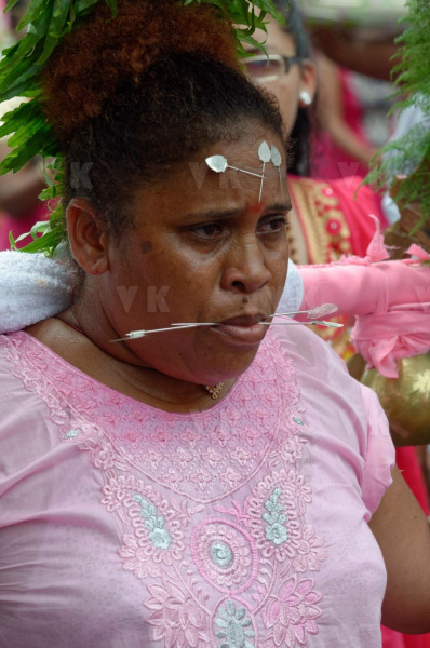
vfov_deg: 13.7
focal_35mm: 150
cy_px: 324
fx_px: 2697
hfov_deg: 9.1
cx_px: 215
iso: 200
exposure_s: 1/400
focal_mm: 100
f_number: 6.3
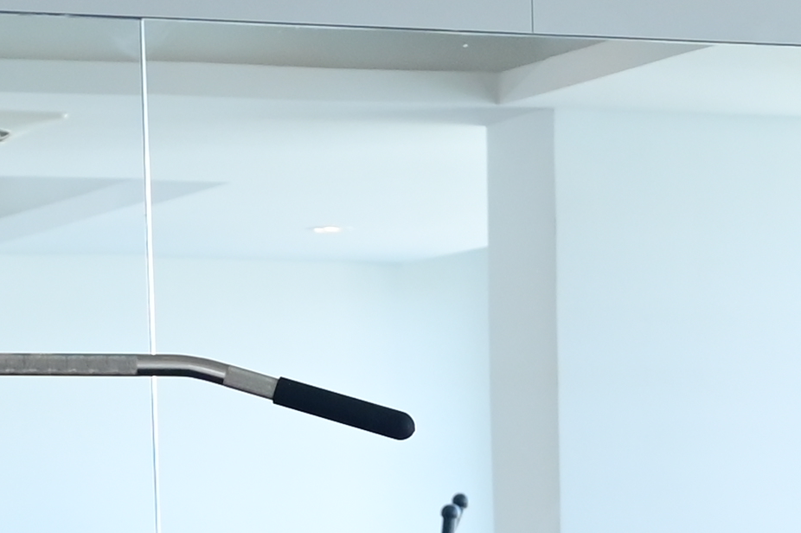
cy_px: 1327
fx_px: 5008
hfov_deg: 9.0
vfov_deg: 5.8
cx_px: 946
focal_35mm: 225
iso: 500
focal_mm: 34.5
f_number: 5
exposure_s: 1/160
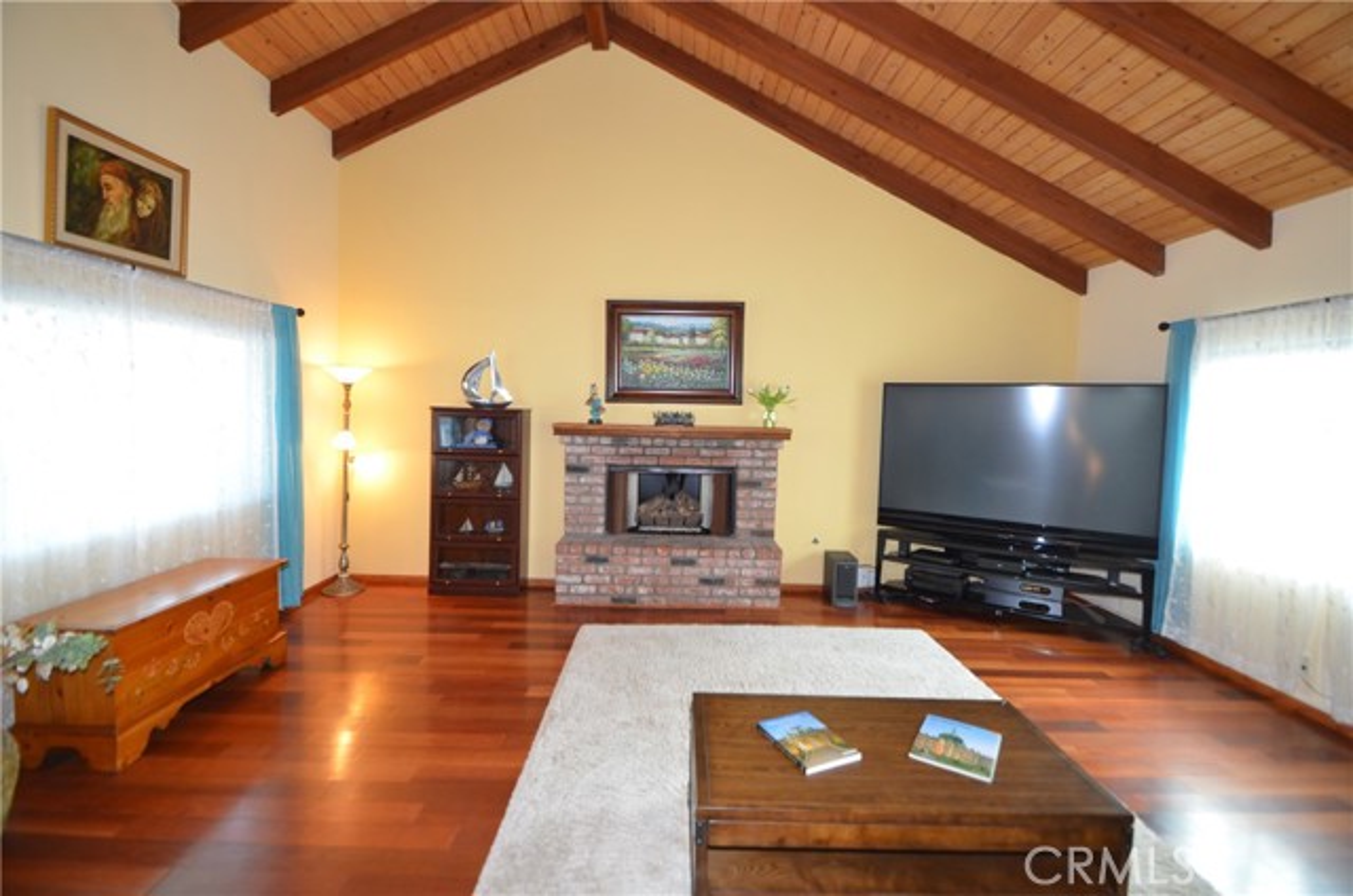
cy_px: 448
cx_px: 676
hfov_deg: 100.5
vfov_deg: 77.1
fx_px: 563
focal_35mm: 15
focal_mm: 10
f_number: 4
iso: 640
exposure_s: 1/60
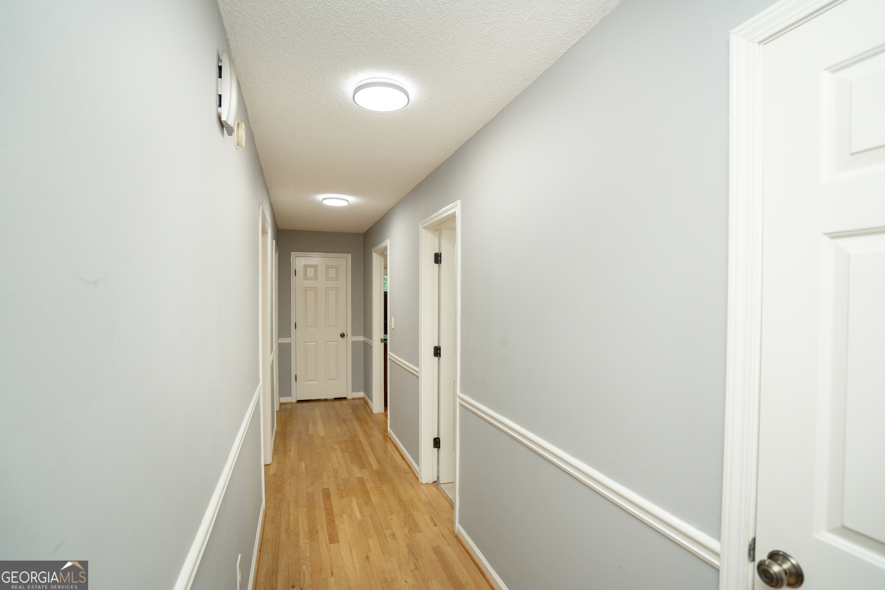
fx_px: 393
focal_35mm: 16
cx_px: 442
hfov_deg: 96.7
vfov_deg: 73.7
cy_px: 295
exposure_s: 1/100
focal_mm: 16
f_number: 4
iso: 800
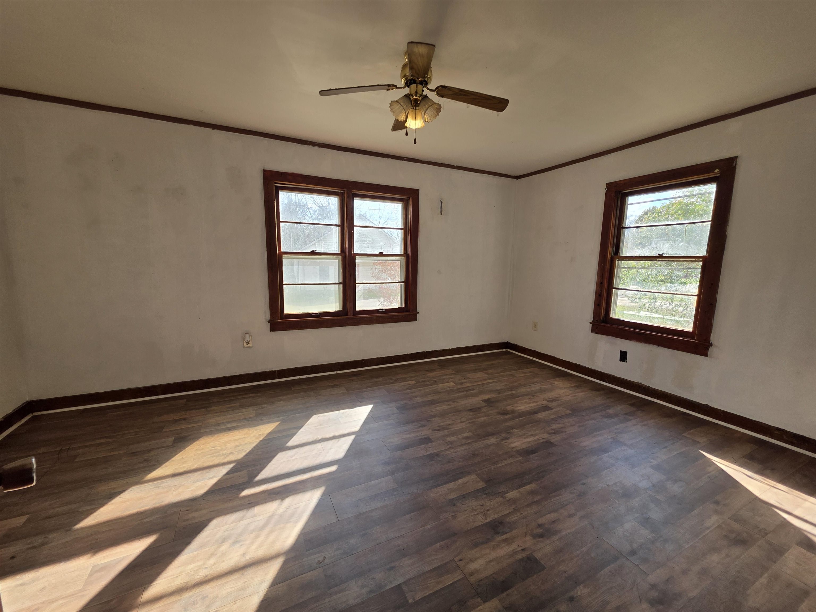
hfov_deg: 106.2
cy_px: 306
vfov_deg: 89.9
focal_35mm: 13
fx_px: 306
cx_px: 408
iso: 40
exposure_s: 1/300
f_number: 1.9
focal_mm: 2.2
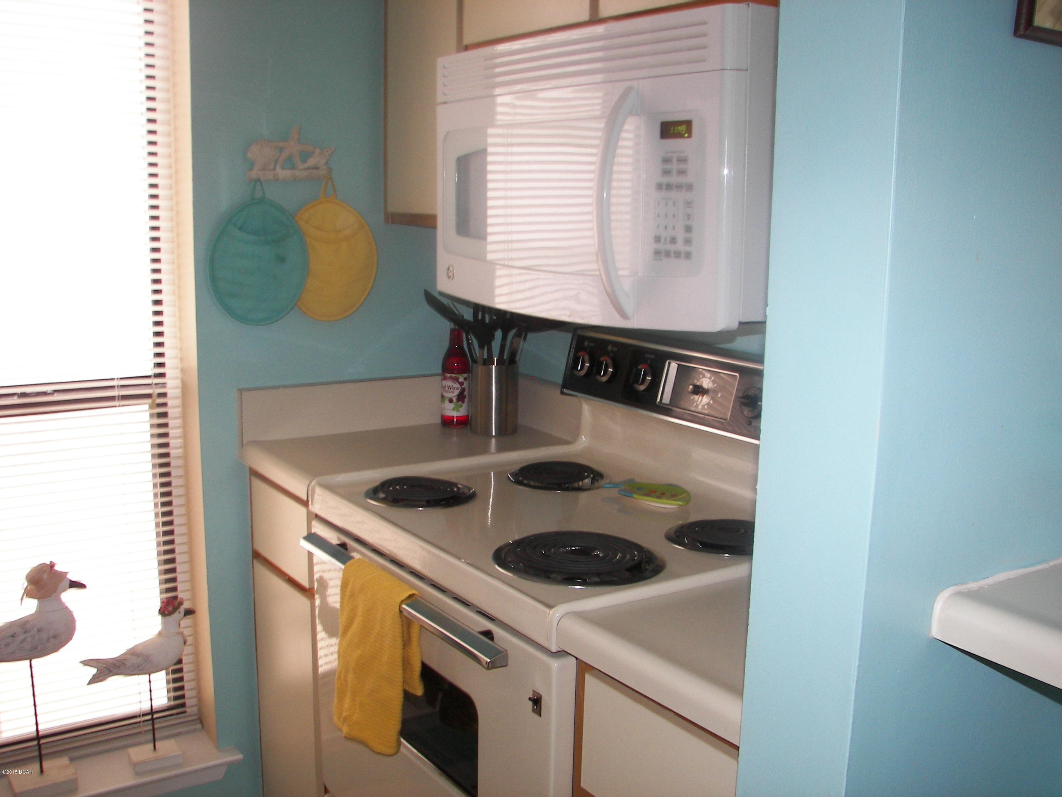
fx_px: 1104
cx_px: 531
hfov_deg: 51.4
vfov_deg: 39.7
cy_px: 398
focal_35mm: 36
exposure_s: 1/30
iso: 100
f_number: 2.8
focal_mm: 6
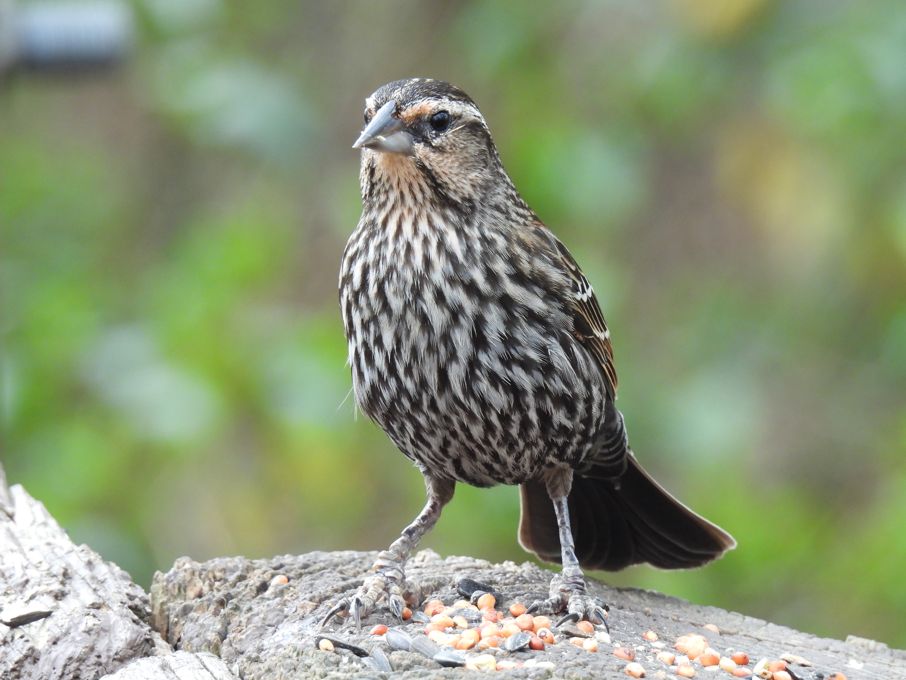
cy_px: 340
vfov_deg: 1.4
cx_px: 453
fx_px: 28790
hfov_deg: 1.8
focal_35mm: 1100
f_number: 5.6
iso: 400
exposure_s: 1/60
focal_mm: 196
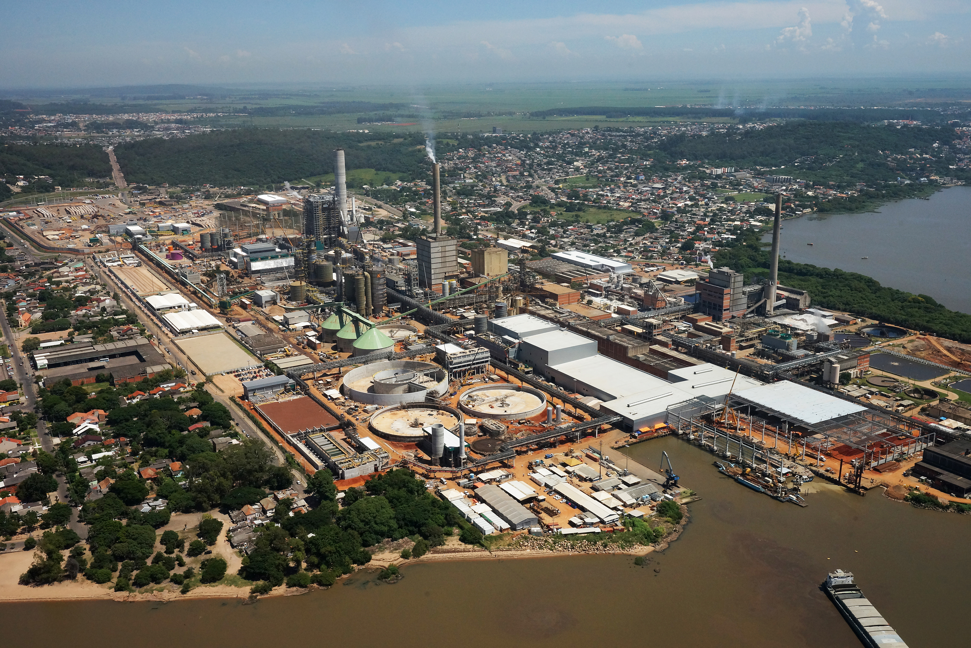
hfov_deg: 54.4
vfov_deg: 37.9
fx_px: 944
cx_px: 486
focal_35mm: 35
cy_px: 324
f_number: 16
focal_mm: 35
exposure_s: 1/1250
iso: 1250
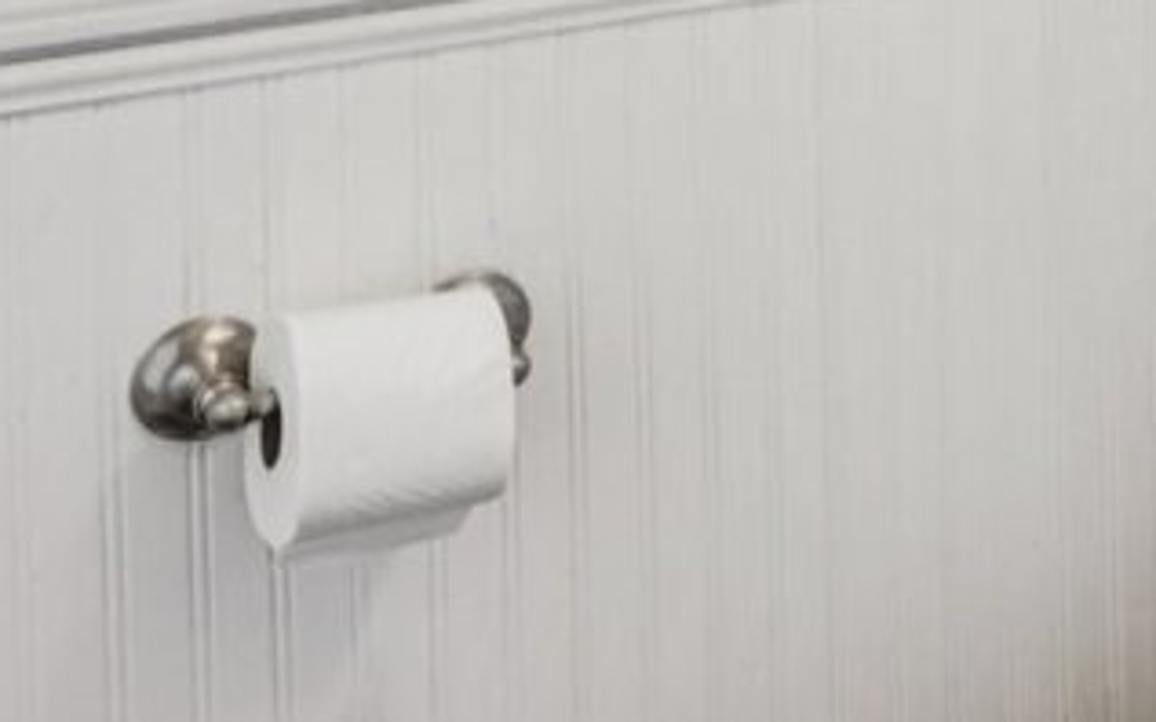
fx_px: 2268
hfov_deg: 22.5
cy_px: -472
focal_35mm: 72
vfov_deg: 16.0
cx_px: 1805
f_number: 8
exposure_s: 1/30
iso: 400
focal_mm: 16
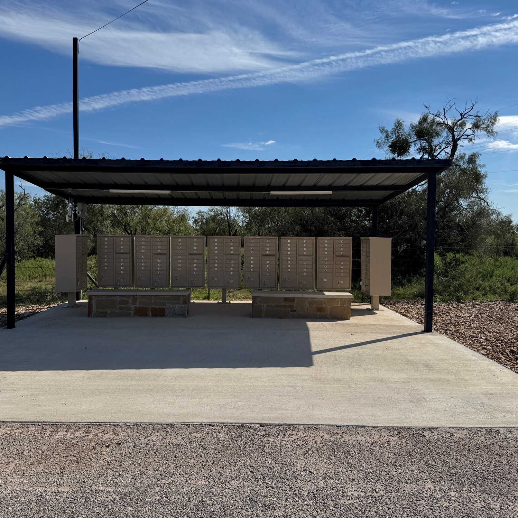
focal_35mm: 29
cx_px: 229
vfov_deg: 55.6
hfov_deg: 55.5
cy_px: 253
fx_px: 491
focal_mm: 6.76
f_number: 1.78
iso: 80
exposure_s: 1/9009
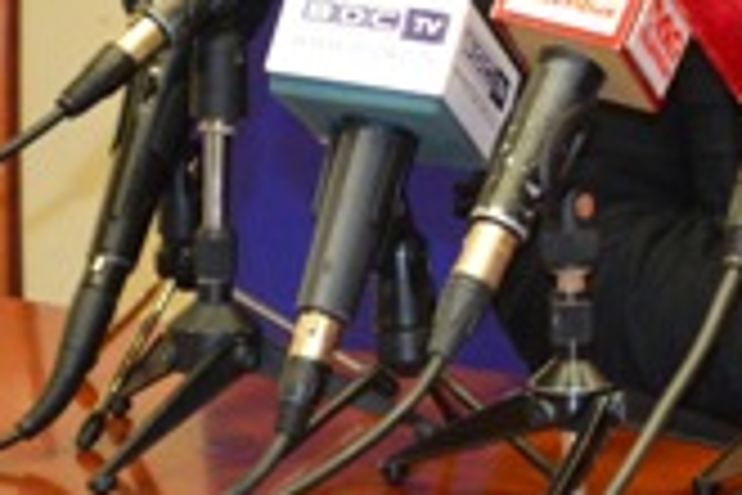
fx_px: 6615
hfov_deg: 6.4
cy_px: -119
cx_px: 917
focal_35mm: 321
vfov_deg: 4.3
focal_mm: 55
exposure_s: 1/60
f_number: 5.6
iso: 2200
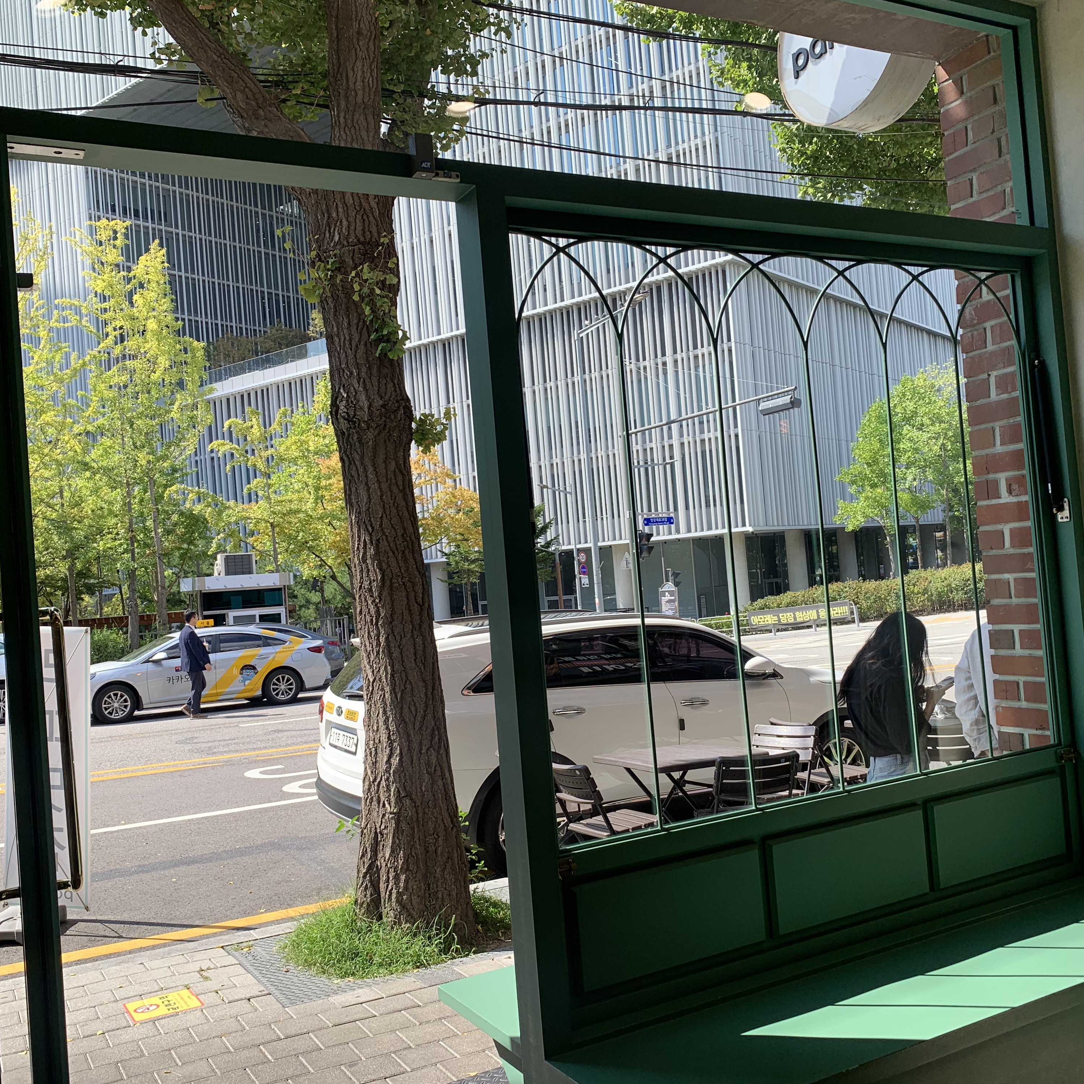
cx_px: 550
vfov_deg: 52.5
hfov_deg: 52.5
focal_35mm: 31
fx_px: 1098
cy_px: 541
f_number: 1.8
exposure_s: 1/749
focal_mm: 4.25
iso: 25
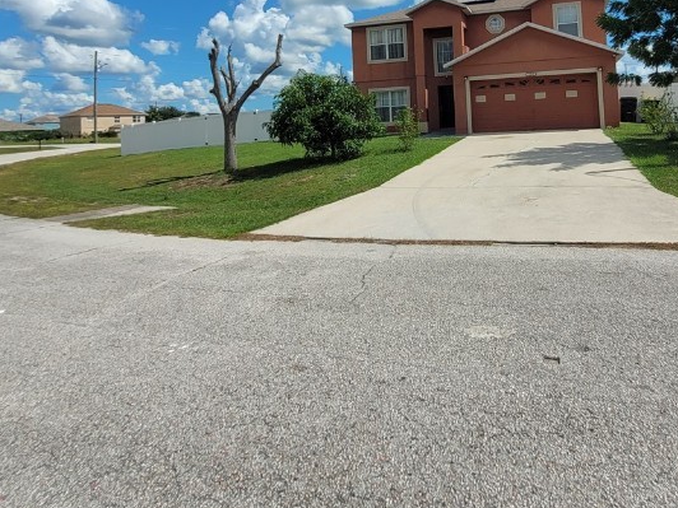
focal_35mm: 25
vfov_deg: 51.1
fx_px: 490
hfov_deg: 68.2
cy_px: 94
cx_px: 427
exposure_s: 1/3059
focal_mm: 1.74
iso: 40
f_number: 2.2
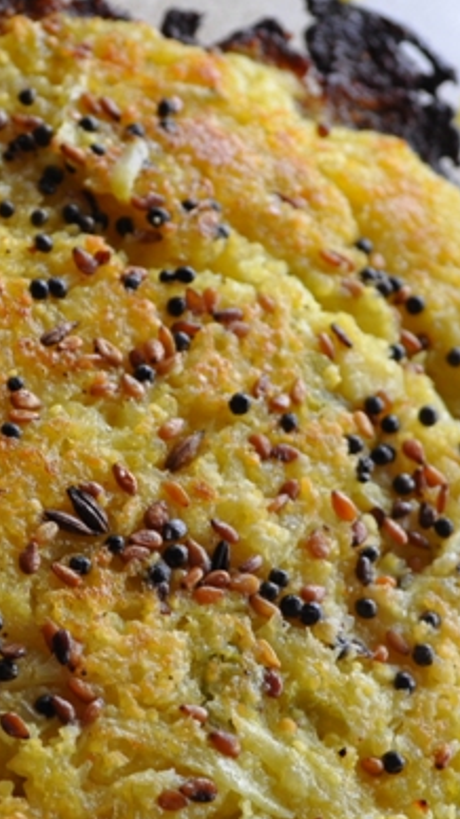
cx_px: 70
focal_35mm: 116
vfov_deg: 18.3
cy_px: 637
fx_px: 2518
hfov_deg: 10.4
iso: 400
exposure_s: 1/60
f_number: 6.3
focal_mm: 28
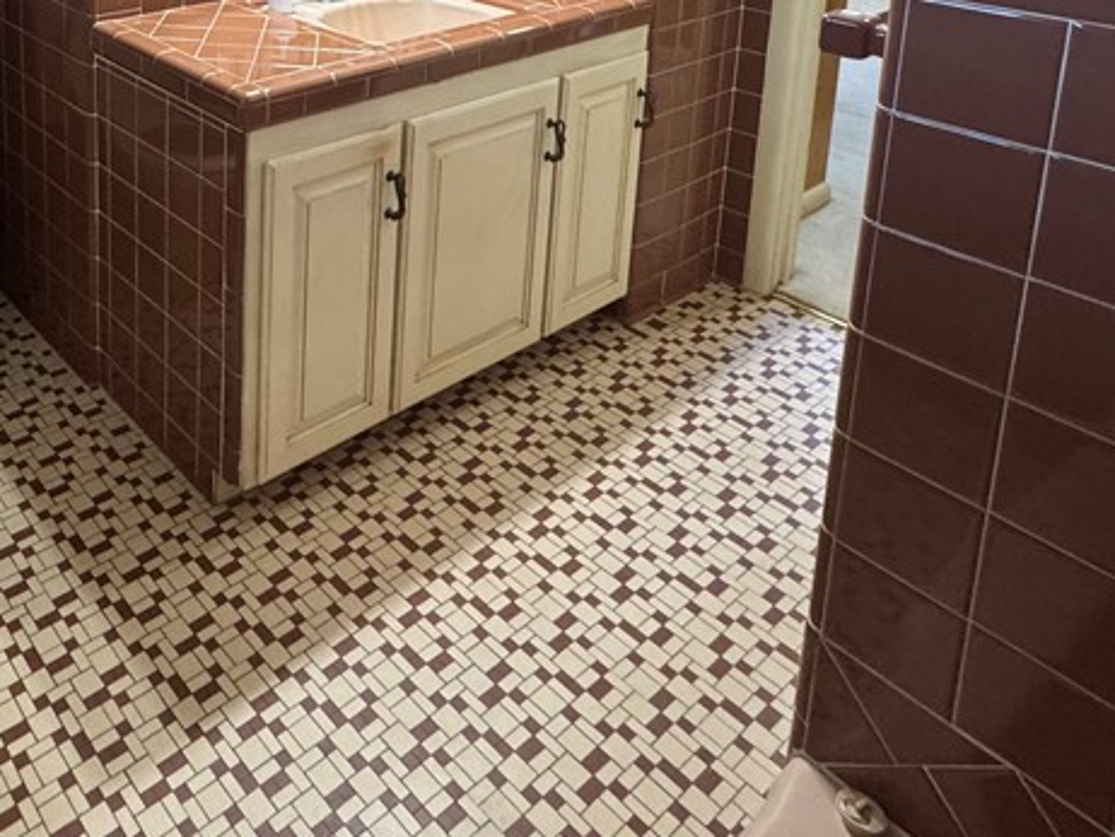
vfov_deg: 38.1
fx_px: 999
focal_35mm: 31
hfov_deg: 53.2
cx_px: 176
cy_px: -77
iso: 320
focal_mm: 2.22
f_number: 2.2
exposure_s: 1/60
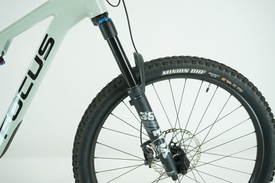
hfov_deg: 53.1
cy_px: 92
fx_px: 275
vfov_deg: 36.9
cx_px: 138
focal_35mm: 36
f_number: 7.1
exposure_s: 1/200
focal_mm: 36
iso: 2500
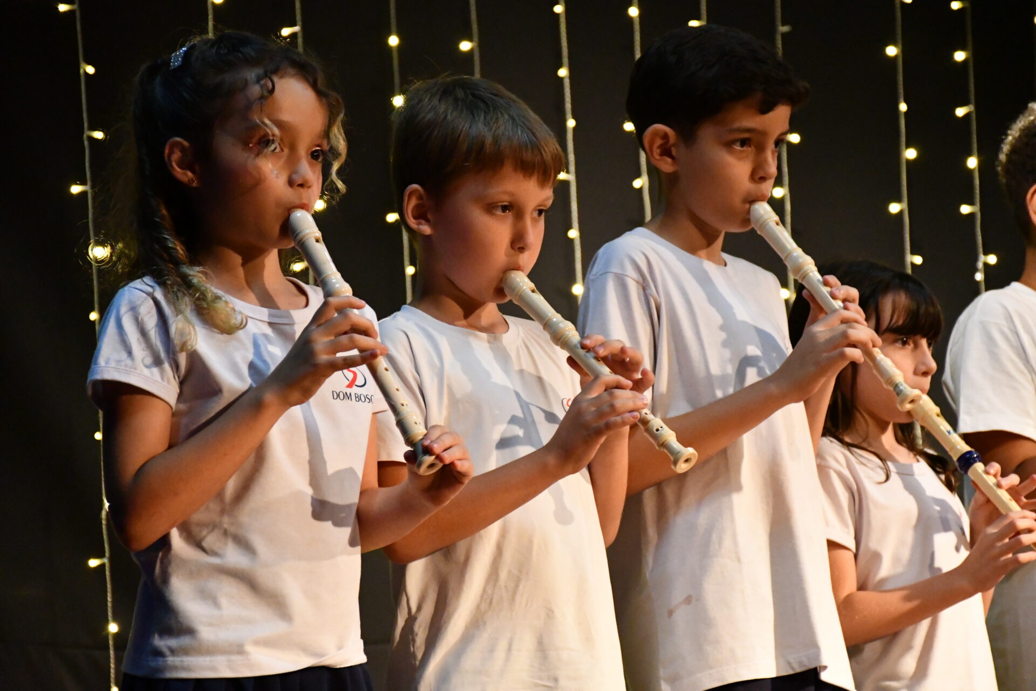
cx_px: 518
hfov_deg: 15.2
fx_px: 3885
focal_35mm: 135
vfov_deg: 10.2
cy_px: 346
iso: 10000
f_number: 5.3
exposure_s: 1/125
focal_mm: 90
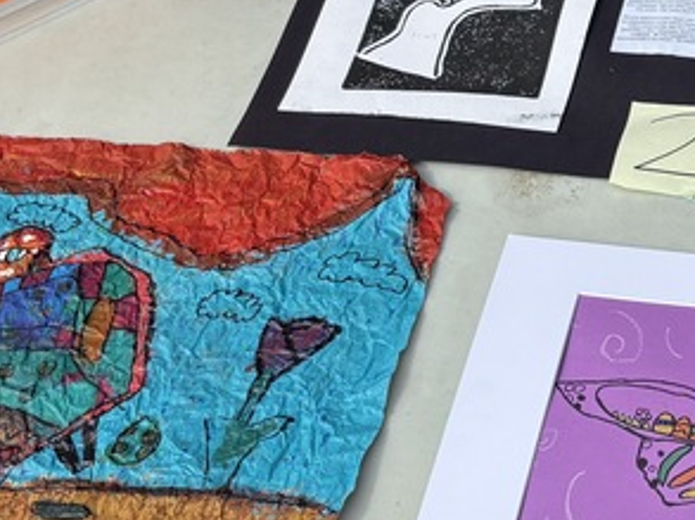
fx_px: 1825
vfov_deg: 16.2
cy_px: 273
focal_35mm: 91
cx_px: 759
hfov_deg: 20.6
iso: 50
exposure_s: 1/5952
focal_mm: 5.96
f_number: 1.6
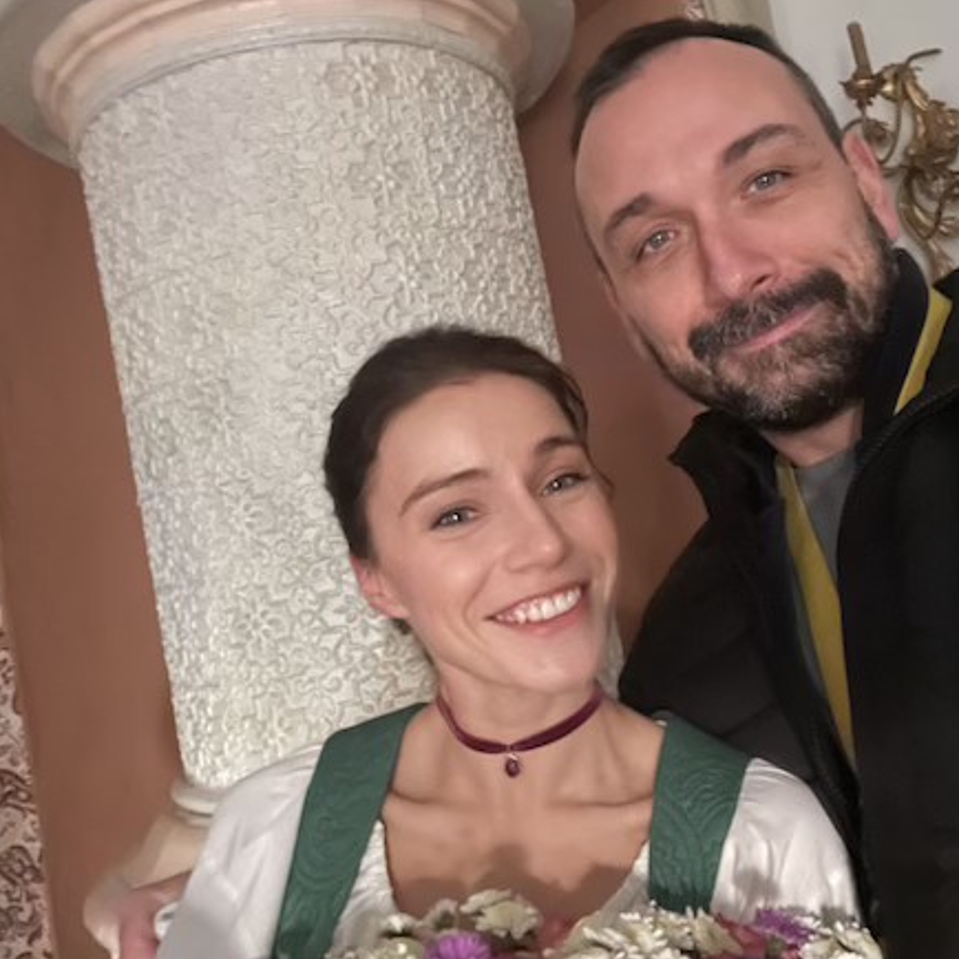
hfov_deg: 54.0
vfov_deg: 54.0
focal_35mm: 30
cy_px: 451
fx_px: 940
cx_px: 510
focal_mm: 2.71
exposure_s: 1/8
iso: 1600
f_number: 2.2
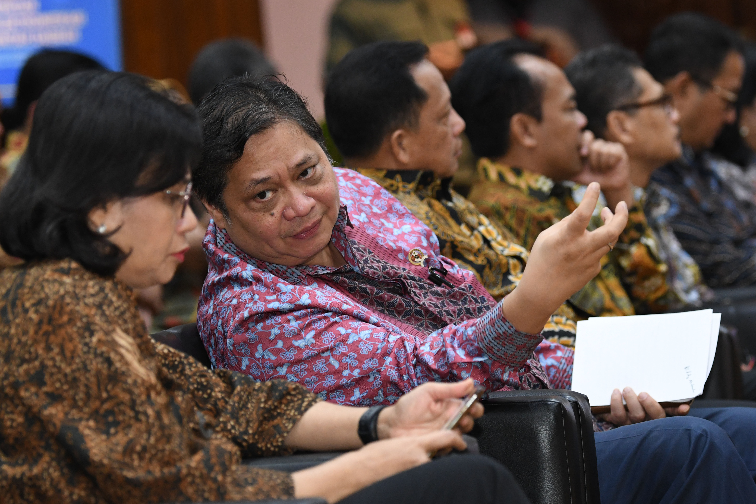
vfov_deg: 7.9
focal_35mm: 174
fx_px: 3654
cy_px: 252
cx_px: 378
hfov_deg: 11.8
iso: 2000
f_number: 2.8
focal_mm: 116
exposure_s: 1/80
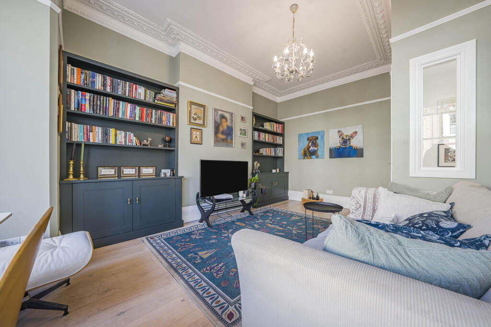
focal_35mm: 12
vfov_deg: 90.0
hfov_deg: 112.6
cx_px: 246
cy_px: 164
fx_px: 164
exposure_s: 1/13
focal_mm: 12
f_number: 9
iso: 320
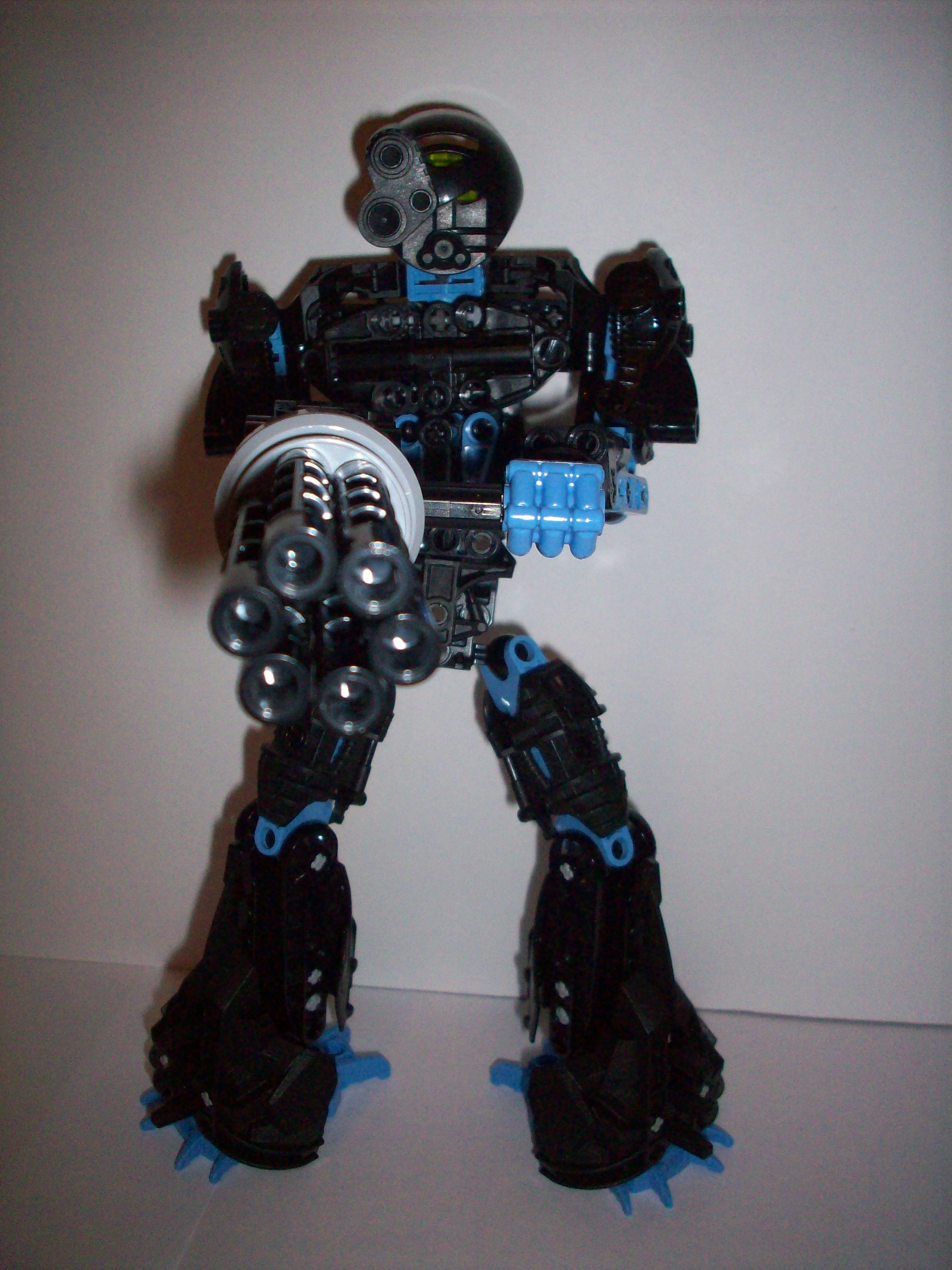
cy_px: 635
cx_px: 476
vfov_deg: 50.1
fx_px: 1357
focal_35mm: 37
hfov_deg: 38.7
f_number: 2.8
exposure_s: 1/64
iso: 160
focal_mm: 6.2
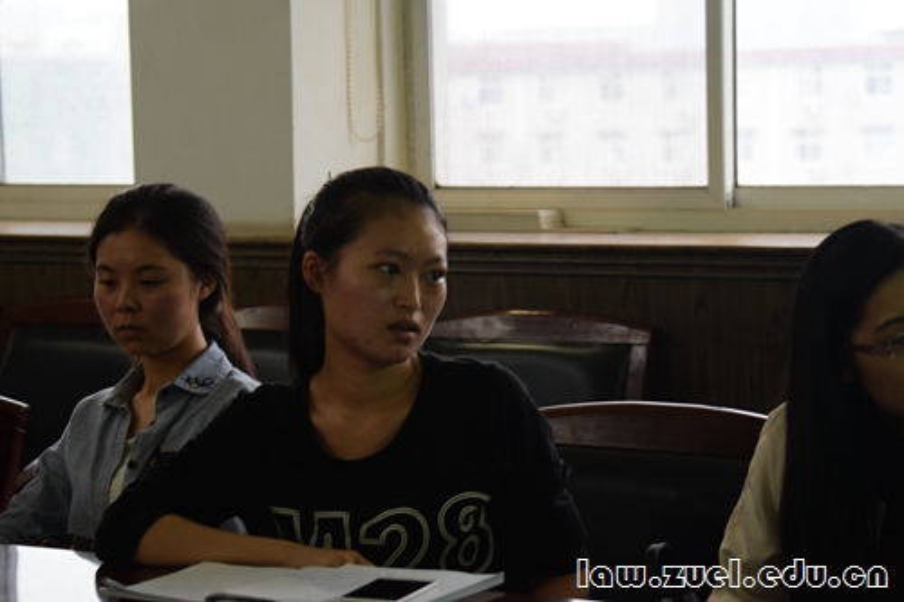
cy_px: 301
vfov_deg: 12.7
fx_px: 2711
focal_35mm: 108
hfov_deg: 18.9
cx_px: 452
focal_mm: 72
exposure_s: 1/25
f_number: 5
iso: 800
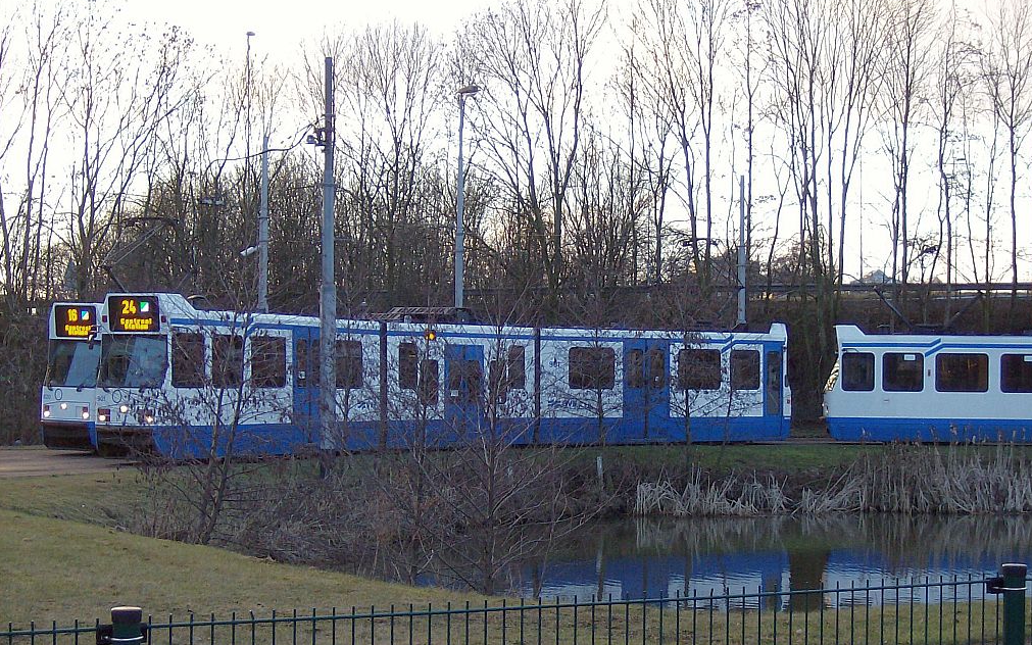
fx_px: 2110
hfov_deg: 27.5
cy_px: 358
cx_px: 521
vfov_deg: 17.4
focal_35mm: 75
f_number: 3.7
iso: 165
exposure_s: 1/97.8
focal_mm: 11.6
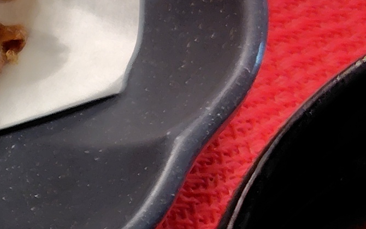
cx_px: -445
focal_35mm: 149
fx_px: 1486
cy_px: 191
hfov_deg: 11.9
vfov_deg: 8.8
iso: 227
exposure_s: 1/100
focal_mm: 5.6
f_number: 1.9
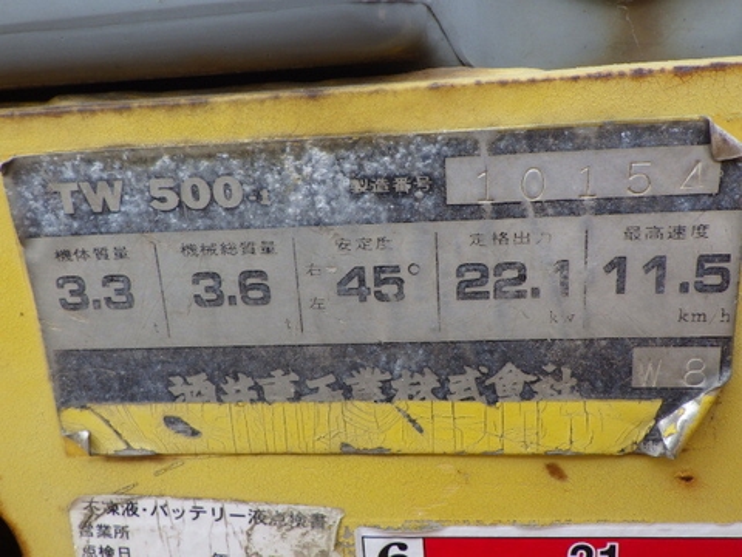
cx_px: 371
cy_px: 278
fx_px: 729
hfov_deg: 54.0
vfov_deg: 41.8
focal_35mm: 34
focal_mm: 6.1
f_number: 3.8
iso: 125
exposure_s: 1/100
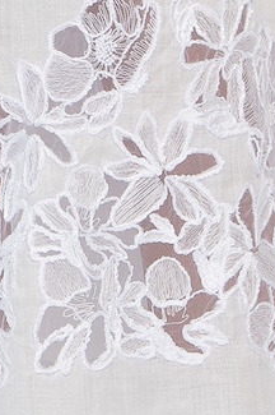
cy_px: -349
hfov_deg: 4.1
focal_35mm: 333
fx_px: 3823
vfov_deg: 6.1
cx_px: 42
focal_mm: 48
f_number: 5
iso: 200
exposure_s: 1/160
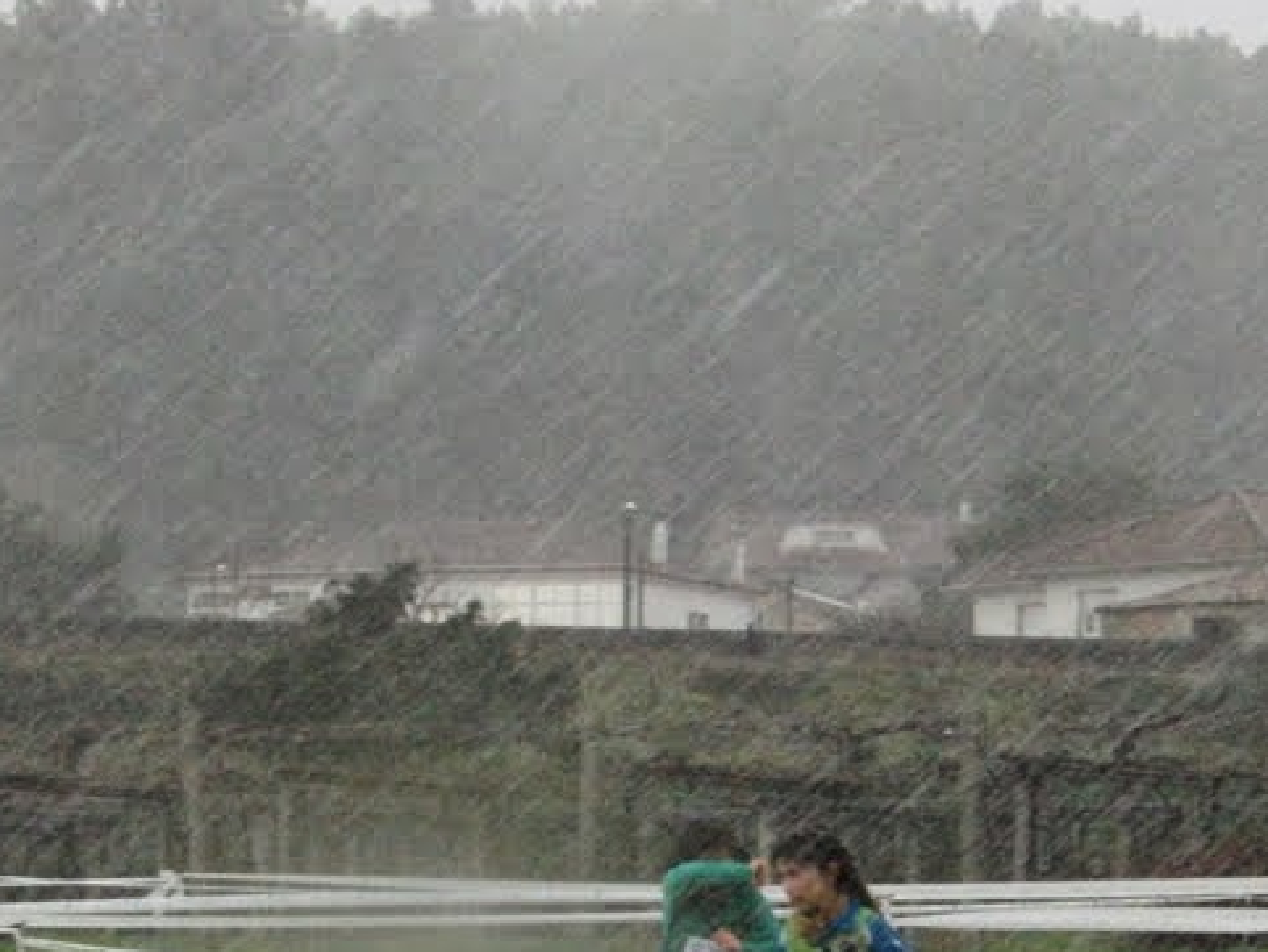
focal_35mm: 155
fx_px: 5681
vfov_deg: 9.5
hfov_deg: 12.7
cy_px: 815
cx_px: 773
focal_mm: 13
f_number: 3.6
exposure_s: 1/200
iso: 800
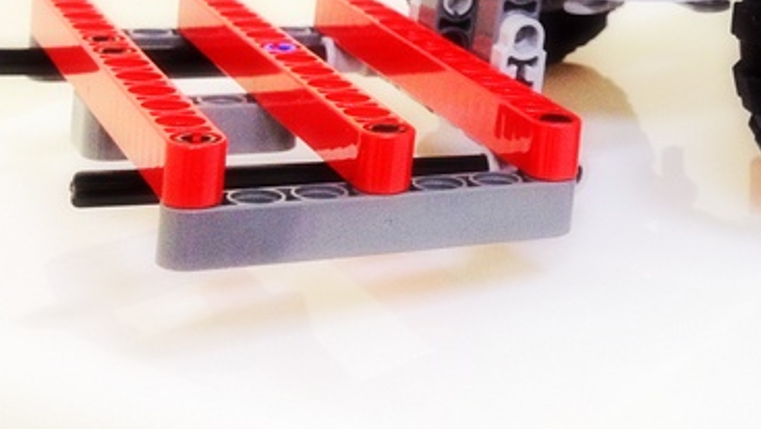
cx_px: 804
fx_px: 1676
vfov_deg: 13.9
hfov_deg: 24.2
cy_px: -170
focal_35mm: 83
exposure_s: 1/20
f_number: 2.4
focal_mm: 4.28
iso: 125
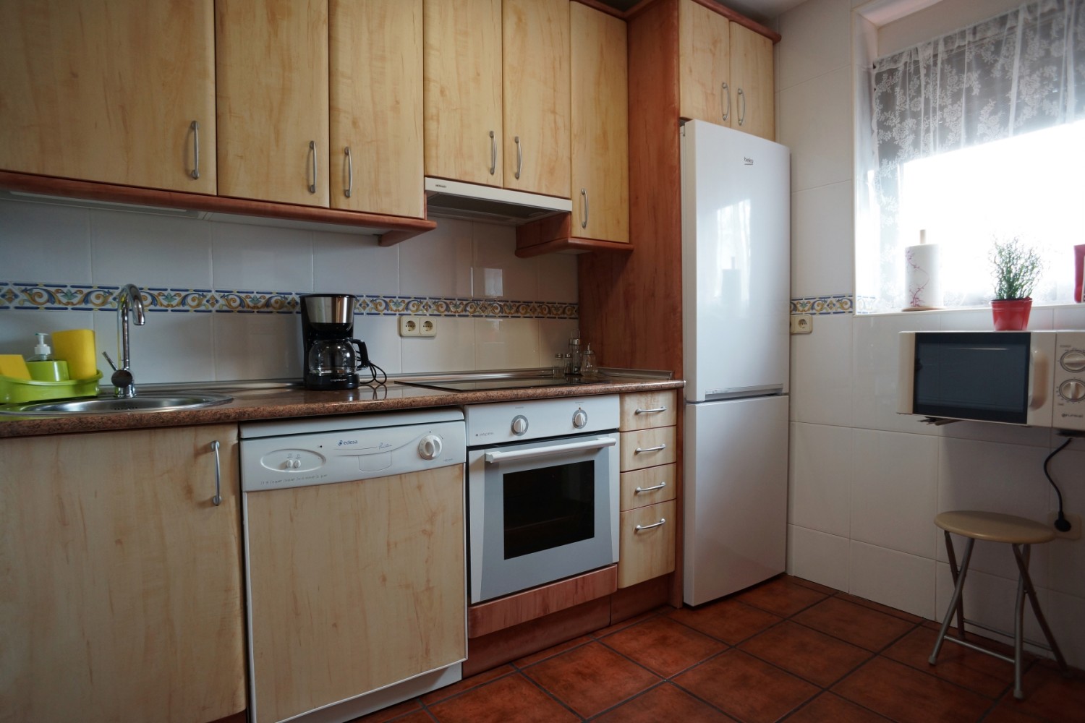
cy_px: 362
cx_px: 542
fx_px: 723
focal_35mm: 24
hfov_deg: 73.7
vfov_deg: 53.1
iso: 250
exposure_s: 1/60
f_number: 4
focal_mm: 16
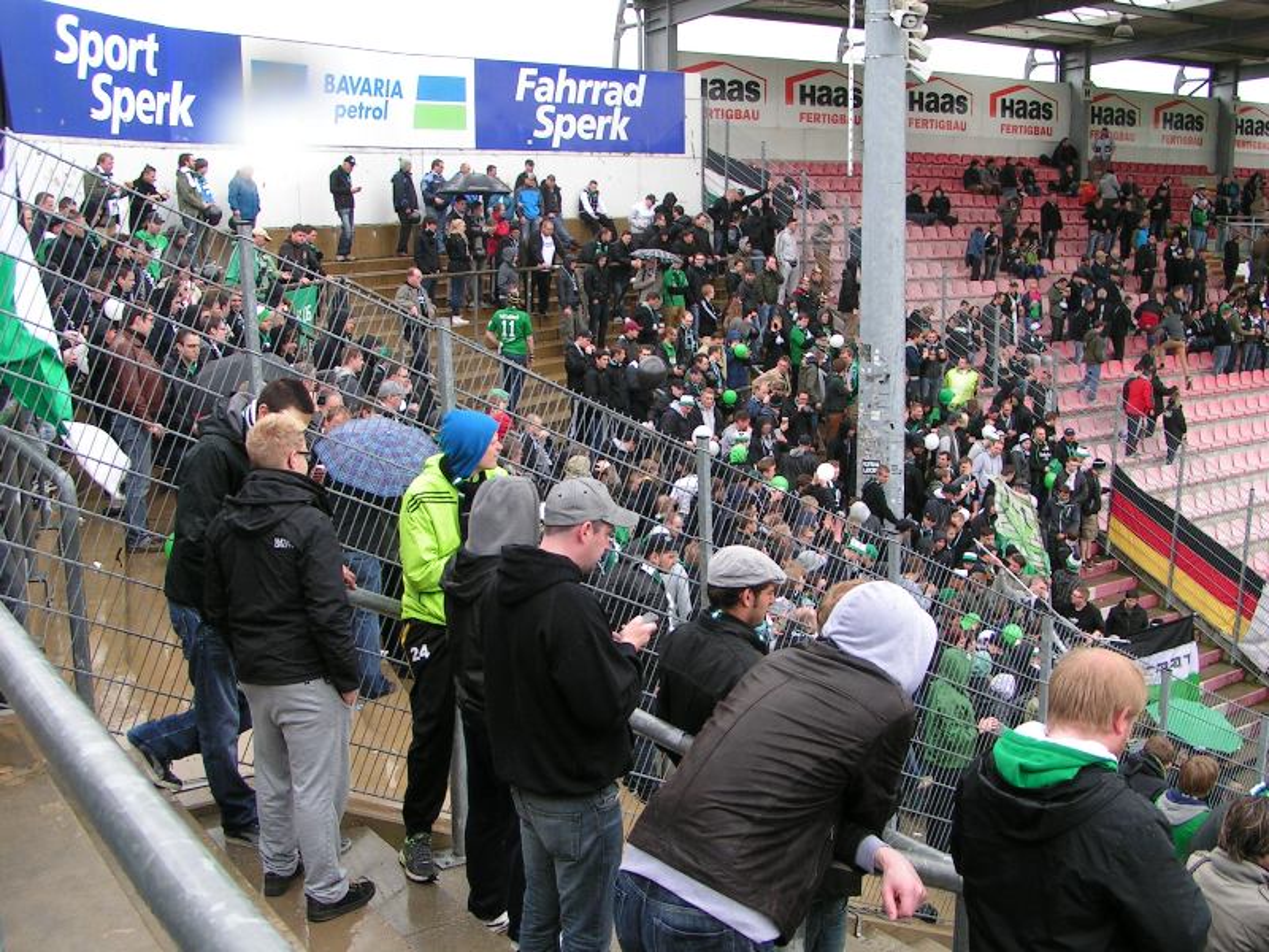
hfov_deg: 49.0
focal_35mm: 38
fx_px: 1393
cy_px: 476
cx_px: 634
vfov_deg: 37.7
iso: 50
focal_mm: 5.8
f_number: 5.6
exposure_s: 1/100
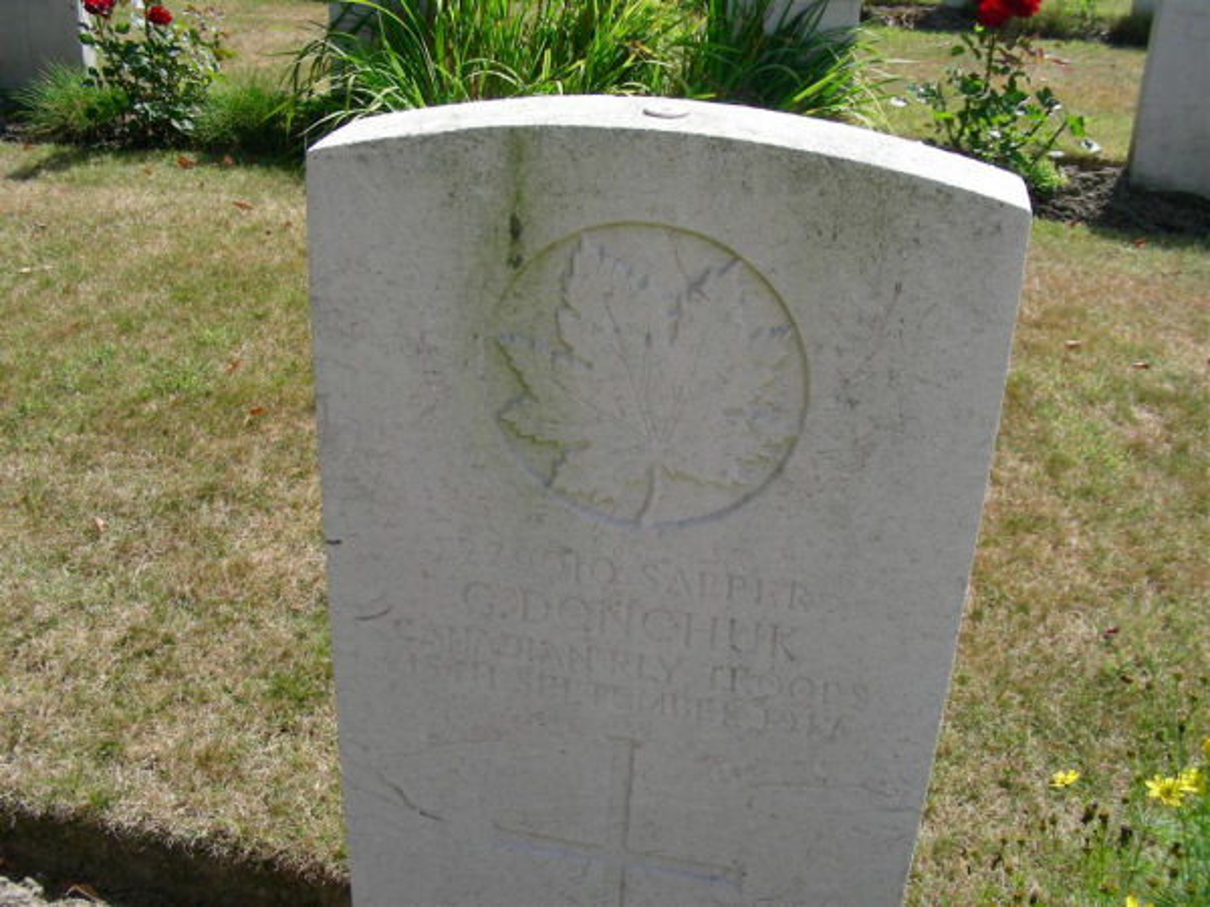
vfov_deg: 37.7
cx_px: 605
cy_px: 454
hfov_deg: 49.0
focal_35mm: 38
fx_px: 1328
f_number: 4
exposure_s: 1/484
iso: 50
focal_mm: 6.3
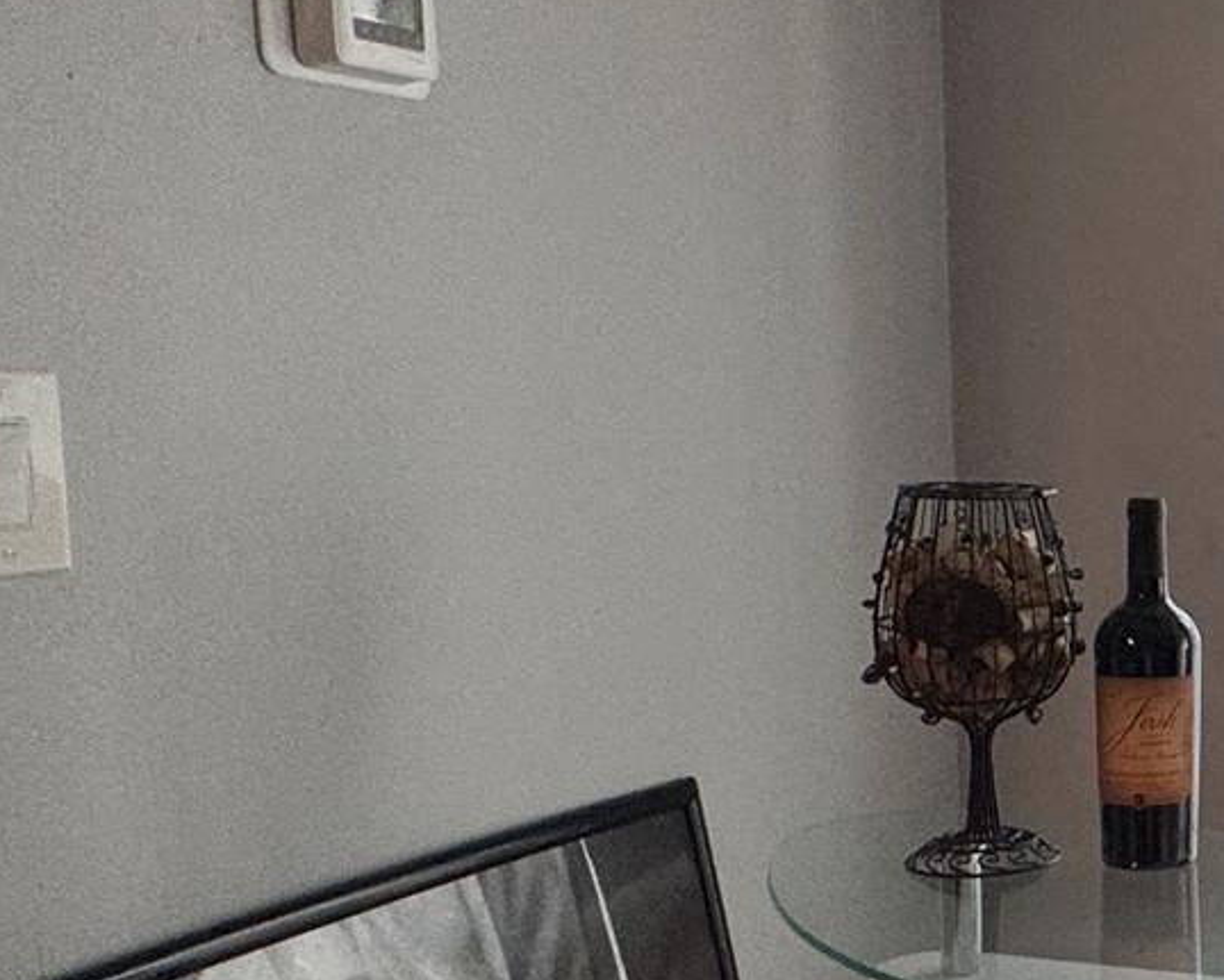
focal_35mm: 52
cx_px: 1904
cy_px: 625
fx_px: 1885
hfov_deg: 25.4
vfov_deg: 29.0
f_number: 2.2
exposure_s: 1/99
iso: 100
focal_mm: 2.22
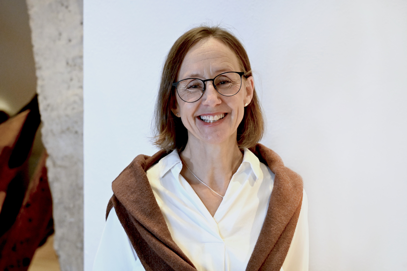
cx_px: 204
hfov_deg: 26.7
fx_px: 859
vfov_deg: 17.9
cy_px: 136
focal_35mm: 76
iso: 10000
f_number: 5.6
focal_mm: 76
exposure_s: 1/125
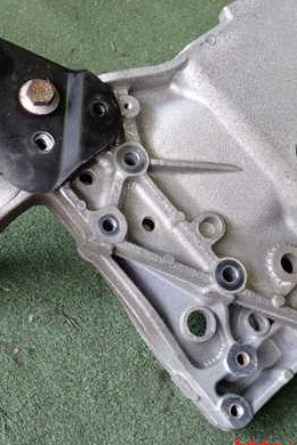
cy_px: 208
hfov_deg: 28.1
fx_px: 594
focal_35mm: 48
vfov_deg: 41.1
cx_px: 150
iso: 200
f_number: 2.3
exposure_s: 1/100
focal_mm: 5.4
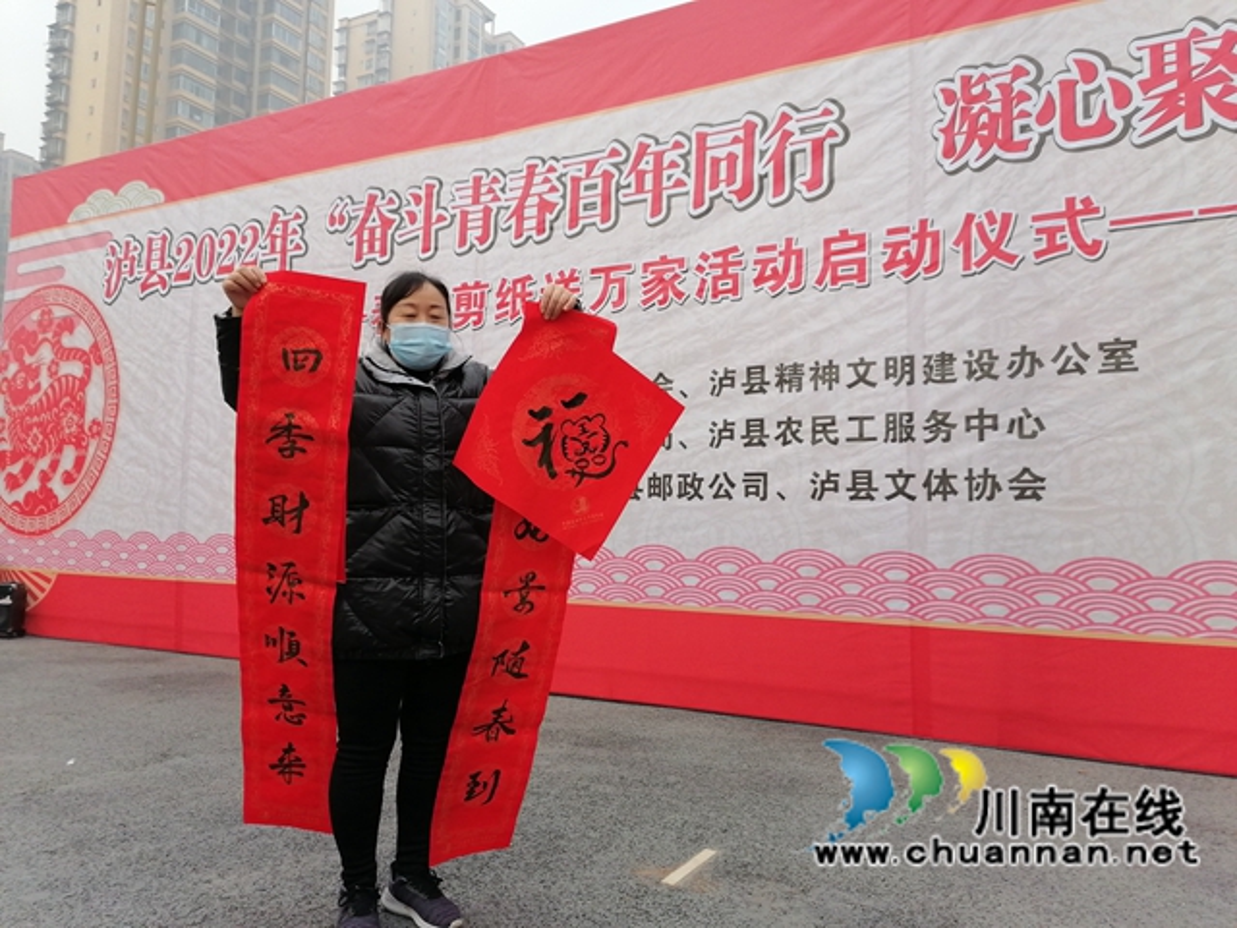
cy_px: 464
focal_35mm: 27
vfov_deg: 51.4
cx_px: 618
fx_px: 965
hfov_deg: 65.3
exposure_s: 1/900
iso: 160
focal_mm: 5.3
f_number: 1.8
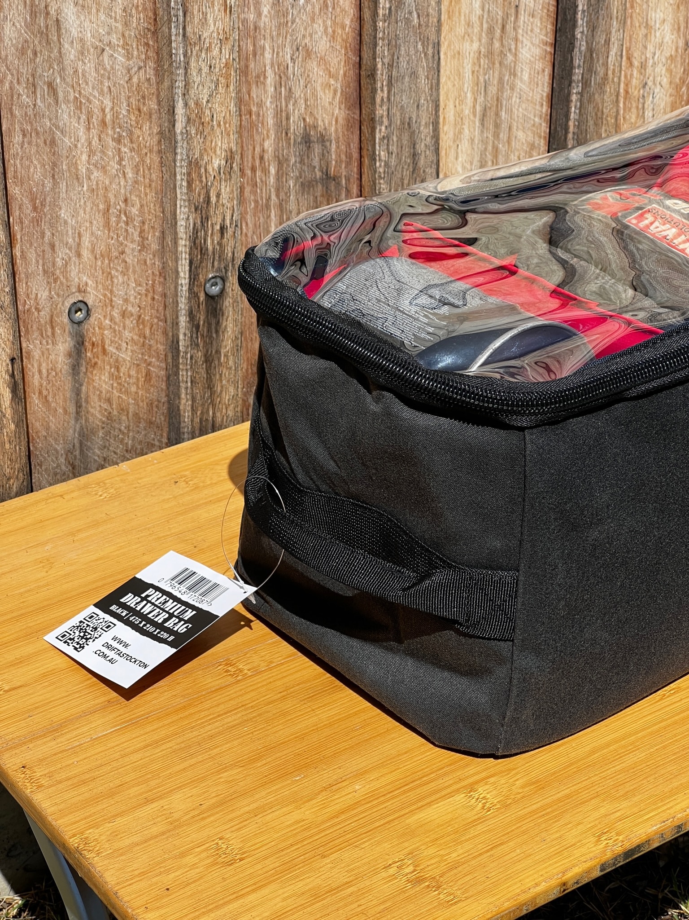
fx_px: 2044
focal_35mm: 77
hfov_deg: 19.1
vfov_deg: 25.3
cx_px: 344
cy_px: 460
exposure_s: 1/935
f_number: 2.8
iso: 32
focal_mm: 9
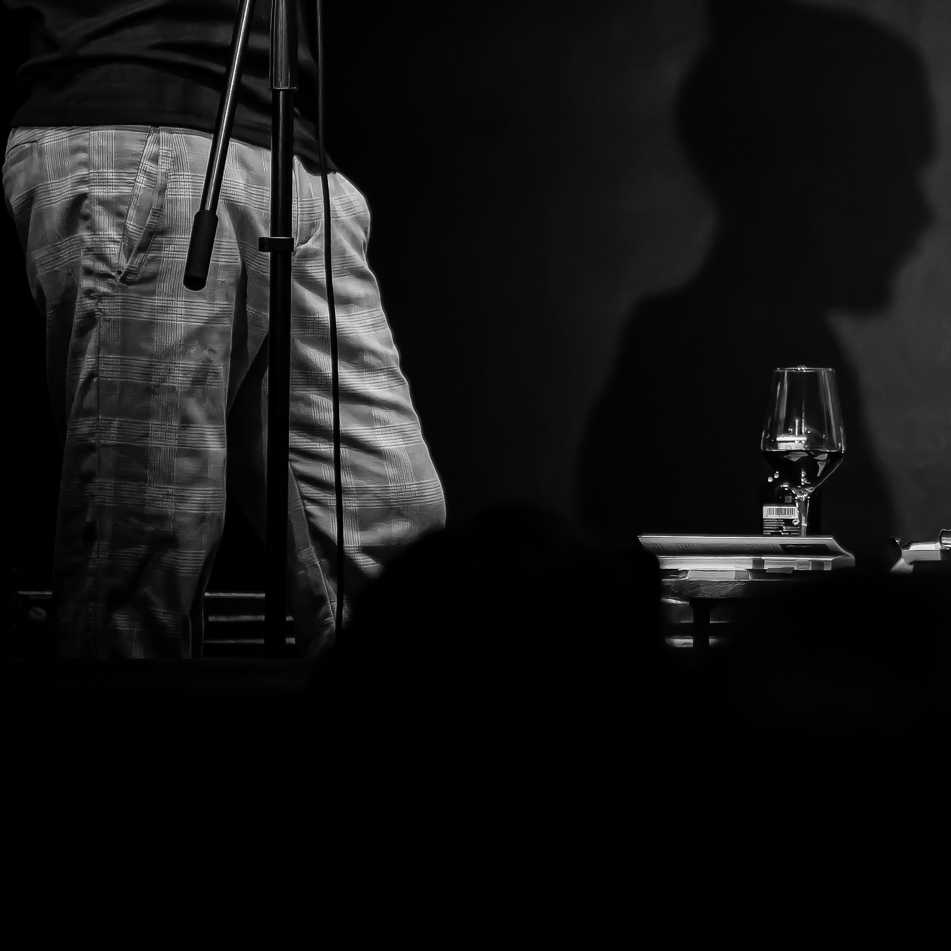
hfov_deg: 6.8
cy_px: 51
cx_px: 1018
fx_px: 7957
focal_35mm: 256
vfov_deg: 6.8
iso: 2000
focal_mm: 68
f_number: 2.8
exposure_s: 1/50
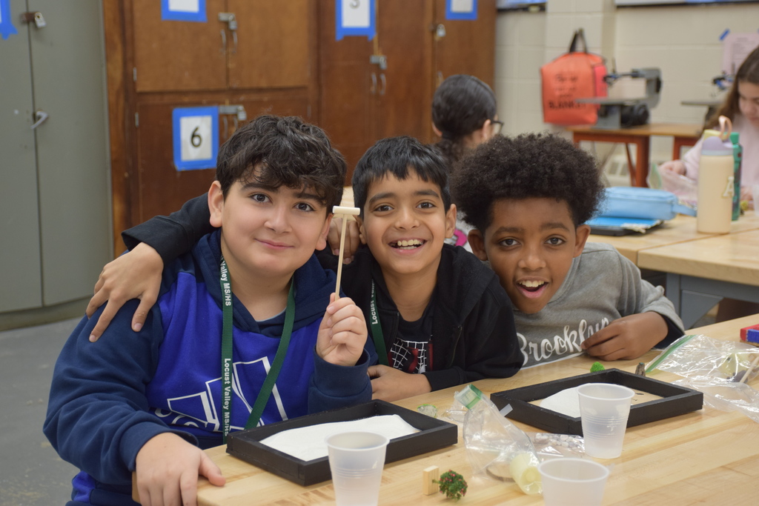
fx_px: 1328
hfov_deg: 31.9
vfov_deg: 21.6
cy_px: 253
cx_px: 380
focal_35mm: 63
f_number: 4.5
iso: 500
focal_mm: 42
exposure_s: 1/60
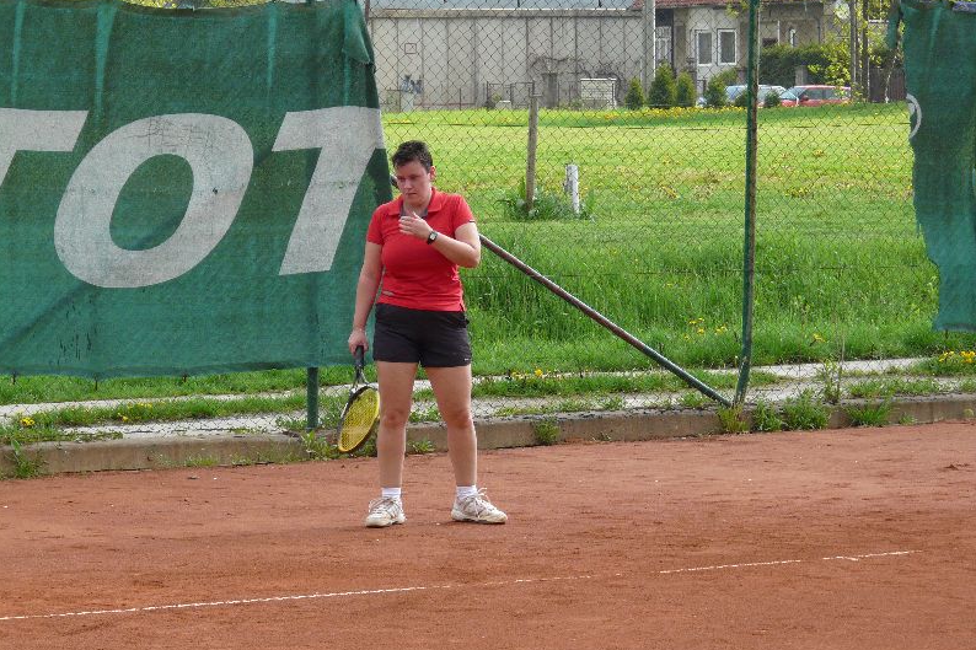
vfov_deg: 8.9
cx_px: 487
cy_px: 358
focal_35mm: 154
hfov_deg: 13.3
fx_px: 4174
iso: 100
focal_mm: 24.2
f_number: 4.5
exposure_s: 1/250
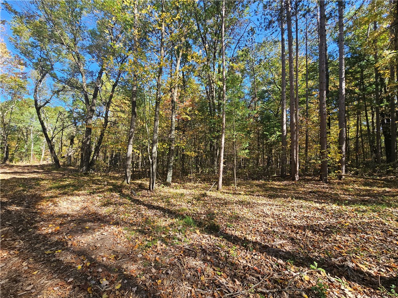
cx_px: 199
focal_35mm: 13
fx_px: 149
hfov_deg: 106.2
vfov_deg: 89.9
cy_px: 149
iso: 50
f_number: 2.2
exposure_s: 1/267
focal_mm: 2.2
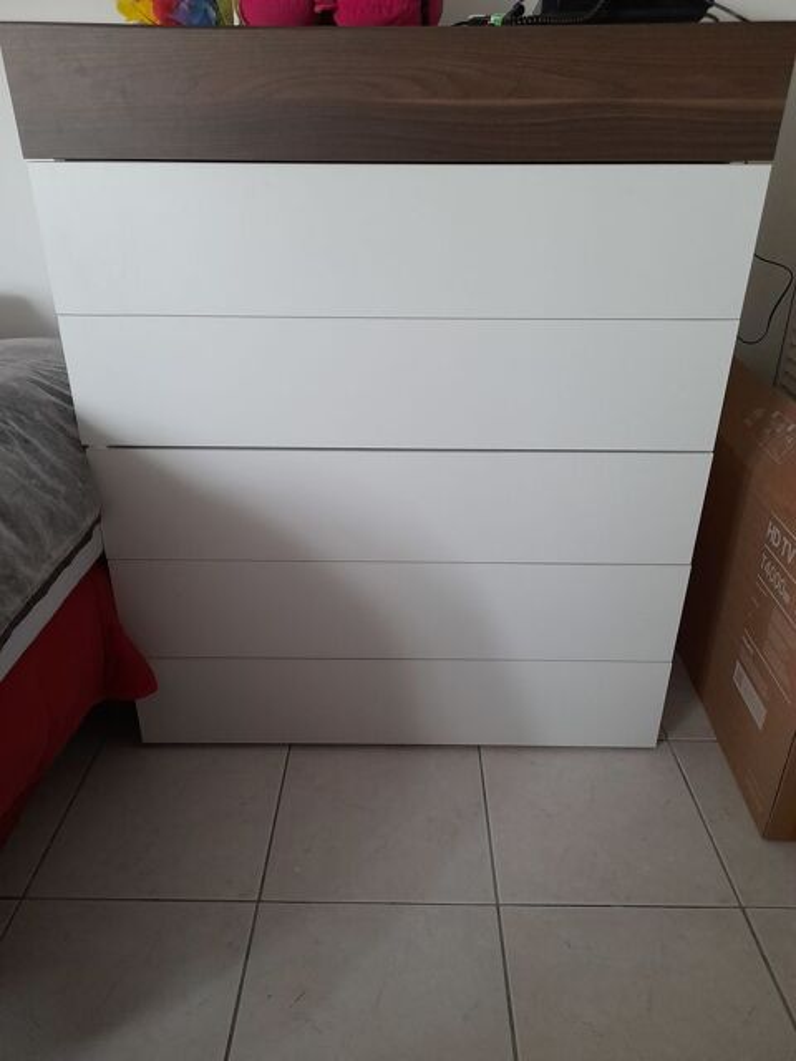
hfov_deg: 54.9
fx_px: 767
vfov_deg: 69.4
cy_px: 530
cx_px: 398
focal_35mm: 25
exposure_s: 1/40
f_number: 2
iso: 320
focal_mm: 4.6
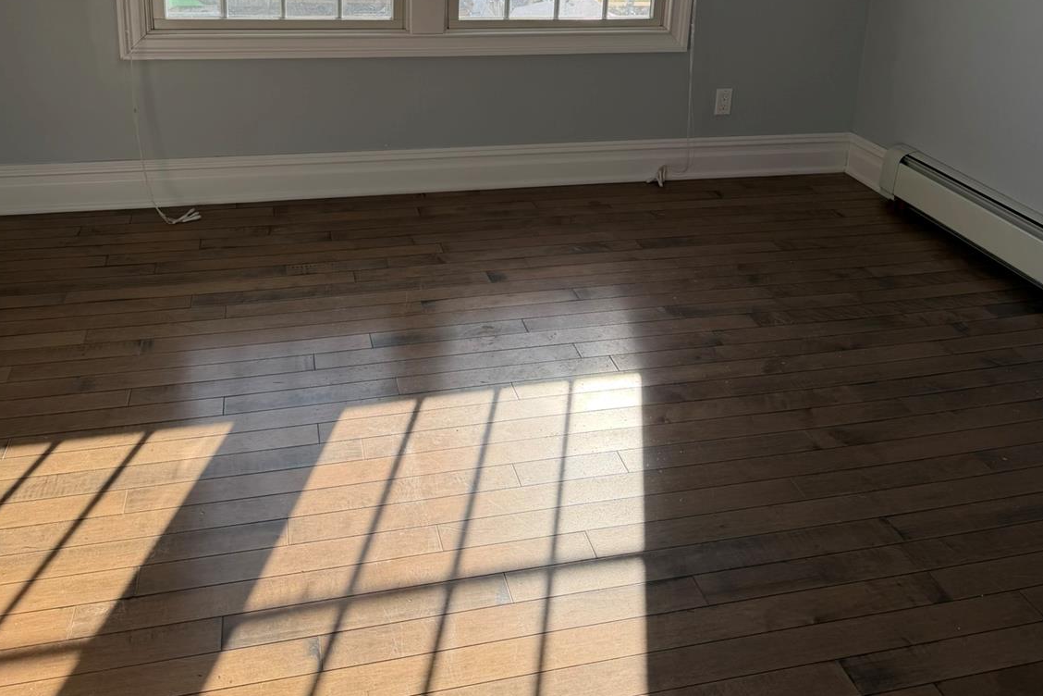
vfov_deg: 37.2
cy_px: 120
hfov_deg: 55.8
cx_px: 524
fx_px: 985
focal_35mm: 34
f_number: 1.78
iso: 80
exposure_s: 1/1211
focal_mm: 6.76
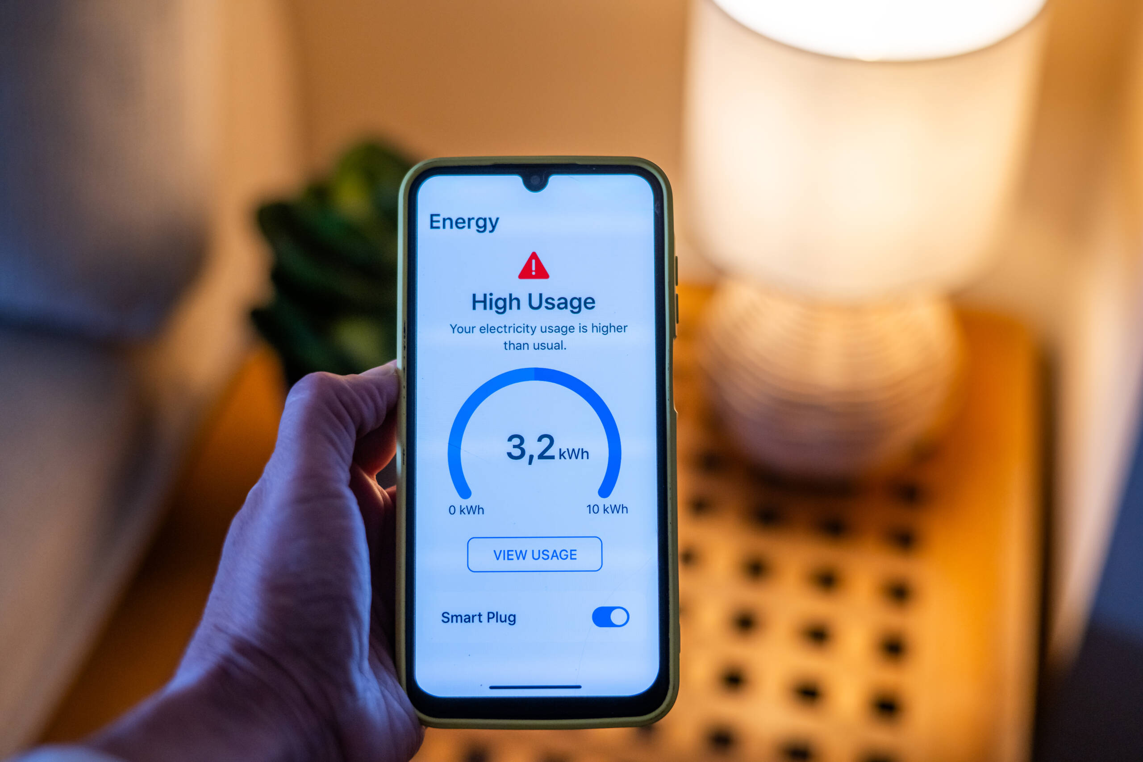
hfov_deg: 39.6
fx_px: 1587
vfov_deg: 27.0
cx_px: 572
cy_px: 381
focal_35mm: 50
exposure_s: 1/400
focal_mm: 50
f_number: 2.8
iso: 400
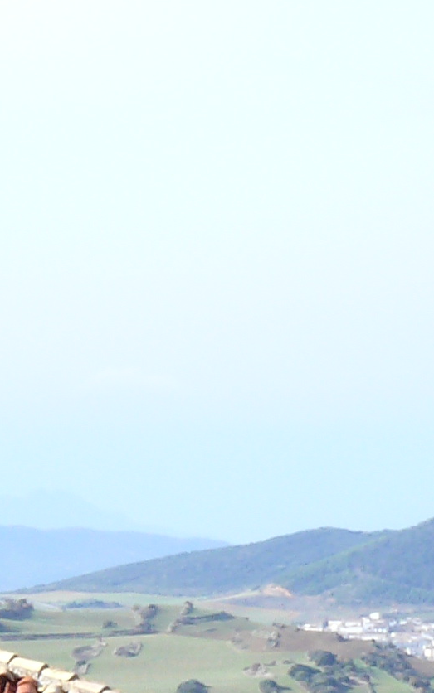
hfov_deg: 3.5
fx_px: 6997
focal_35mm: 370
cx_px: -735
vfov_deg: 5.7
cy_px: 685
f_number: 10
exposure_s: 1/60
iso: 100
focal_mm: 16.9
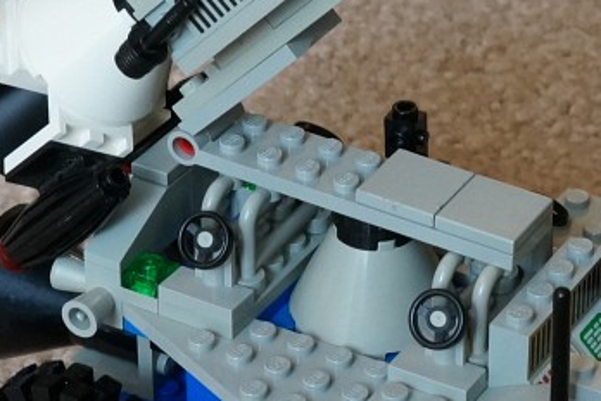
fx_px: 2485
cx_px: 546
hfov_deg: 13.7
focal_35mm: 149
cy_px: 148
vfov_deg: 9.2
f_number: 9
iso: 800
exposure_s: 1/25
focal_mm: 27
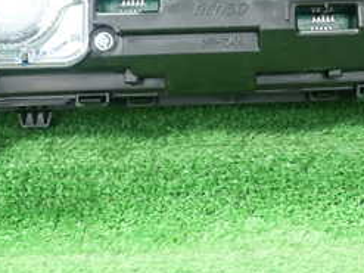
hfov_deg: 26.6
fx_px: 767
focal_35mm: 73
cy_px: -15
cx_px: 234
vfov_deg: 19.4
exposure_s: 1/80
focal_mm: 5.5
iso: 800
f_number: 2.3
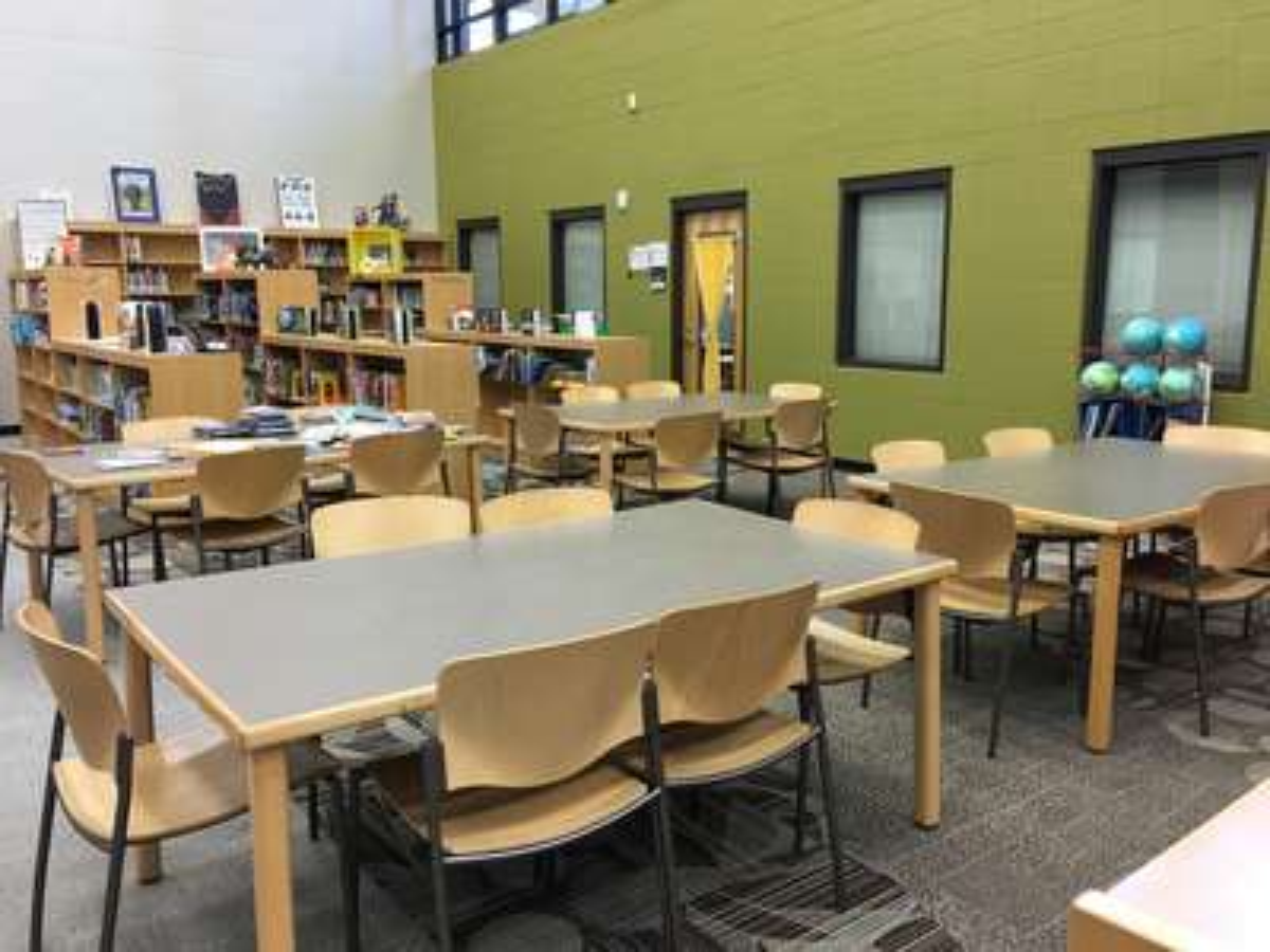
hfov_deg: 61.7
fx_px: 1064
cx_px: 635
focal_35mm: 29
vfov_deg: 48.2
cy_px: 476
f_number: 2.2
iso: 25
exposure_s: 1/15
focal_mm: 4.15
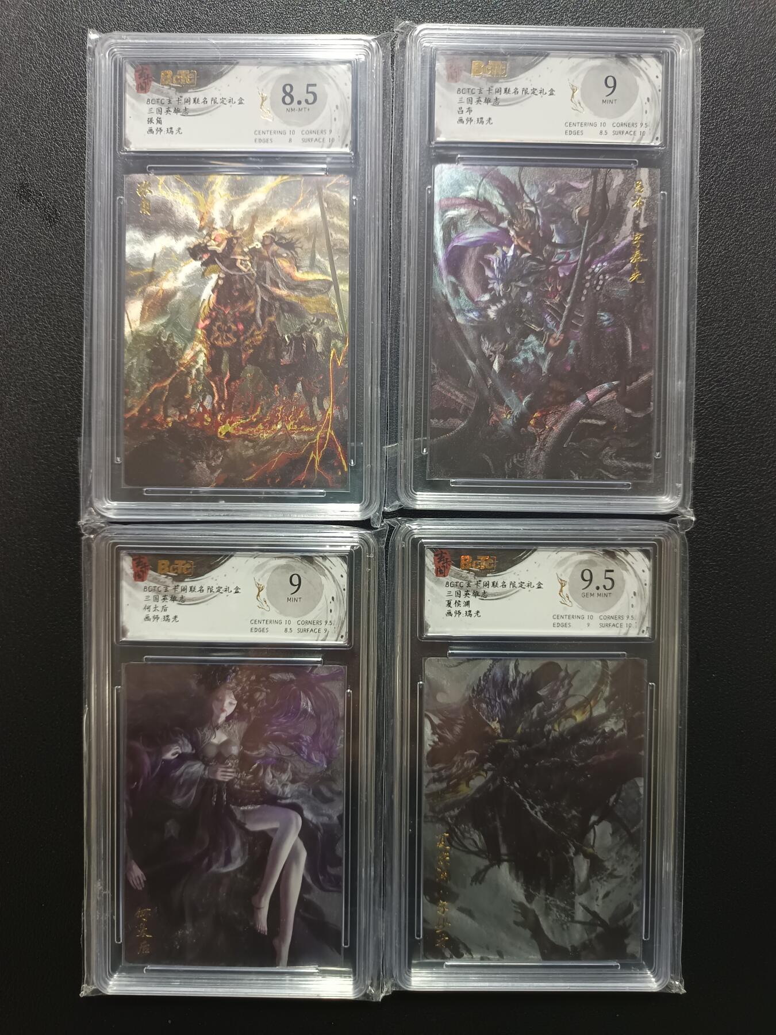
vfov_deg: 71.6
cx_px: 388
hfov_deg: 56.8
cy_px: 518
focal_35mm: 24
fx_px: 717
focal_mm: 5.31
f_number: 1.7
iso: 949
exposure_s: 1/25
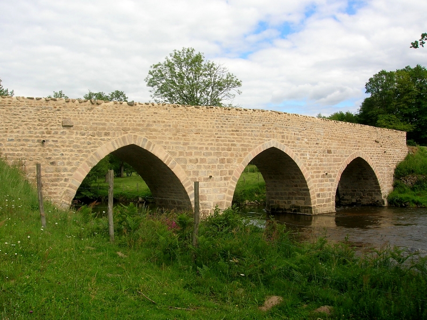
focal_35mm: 34
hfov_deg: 54.0
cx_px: 214
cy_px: 160
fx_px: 419
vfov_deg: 41.8
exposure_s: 1/302
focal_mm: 5.7
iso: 50
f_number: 4.9
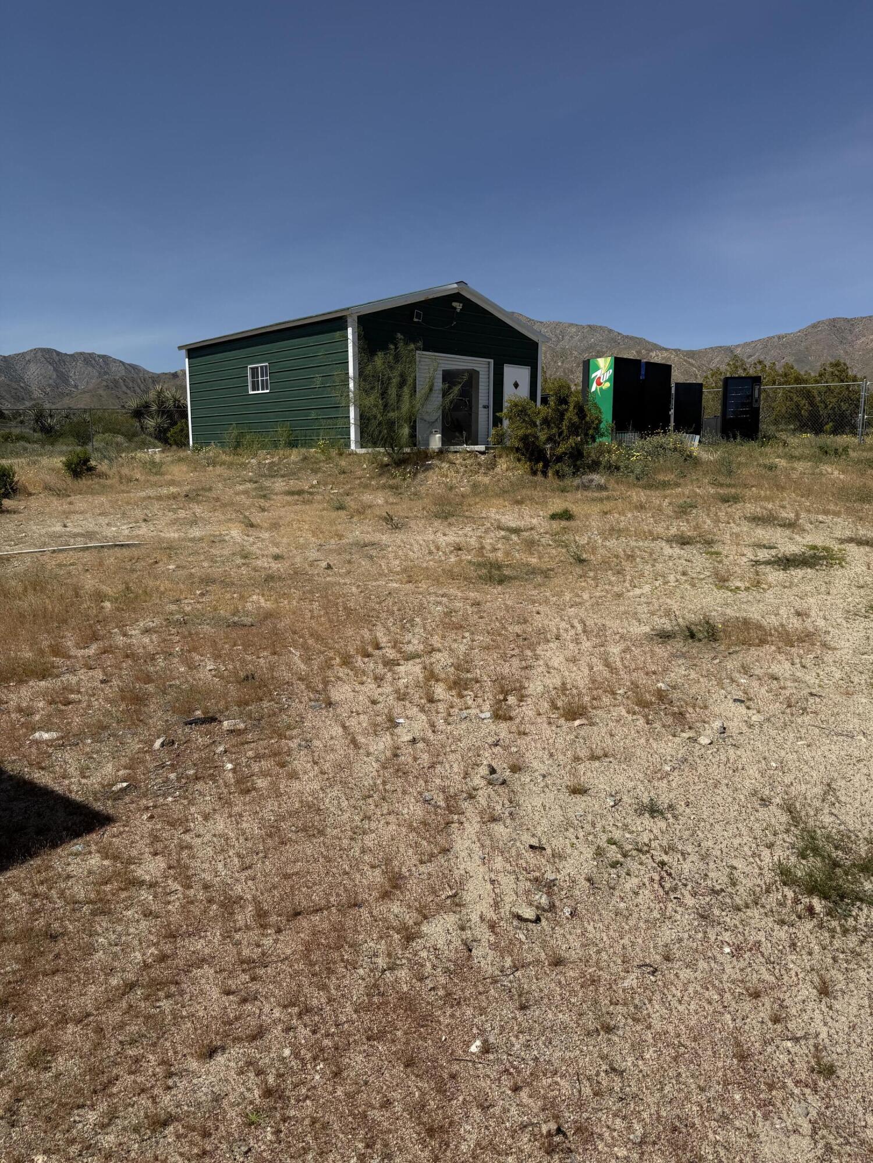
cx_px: 436
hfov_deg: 56.8
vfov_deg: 71.6
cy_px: 582
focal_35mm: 24
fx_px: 807
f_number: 1.78
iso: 80
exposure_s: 1/10309
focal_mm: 6.76
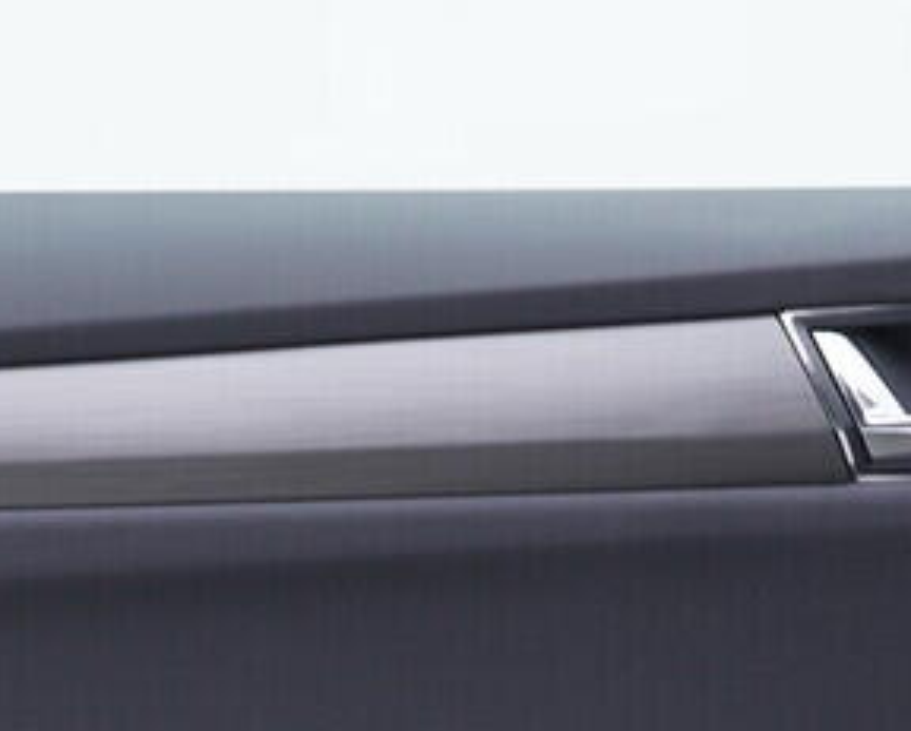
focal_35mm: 120
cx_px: 316
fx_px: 3239
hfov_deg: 16.0
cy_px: 1002
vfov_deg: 12.4
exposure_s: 1/50
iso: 125
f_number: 3.2
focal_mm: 24
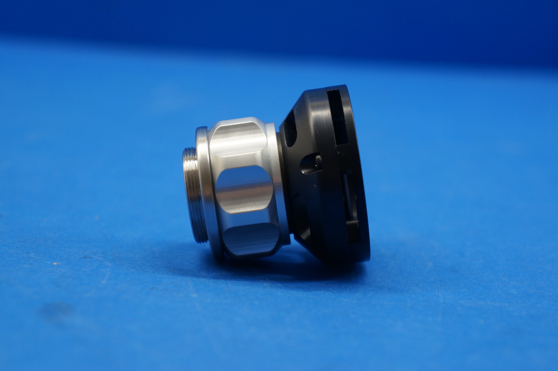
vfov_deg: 16.5
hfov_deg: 24.6
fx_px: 1277
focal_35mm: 82
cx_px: 279
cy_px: 186
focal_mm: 55
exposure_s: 1/60
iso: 400
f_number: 5.6
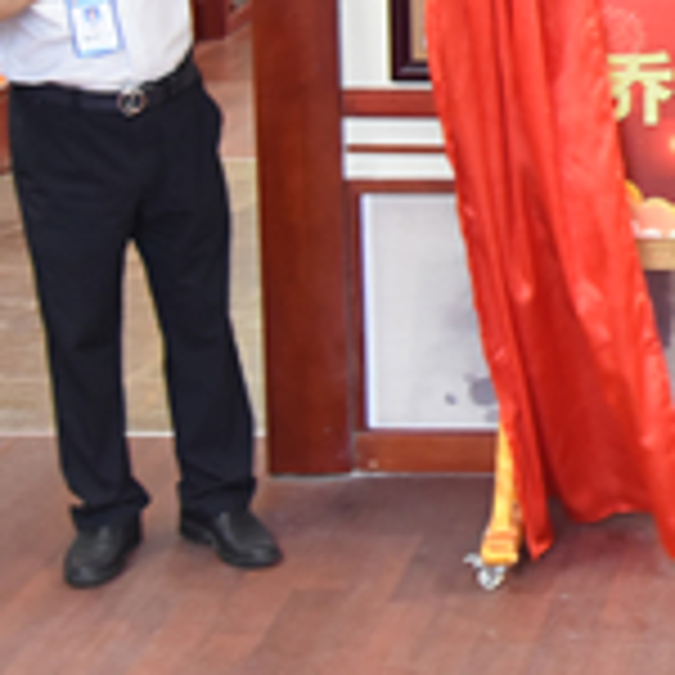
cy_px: 22
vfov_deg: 14.8
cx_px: 918
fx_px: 2559
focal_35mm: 116
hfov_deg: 14.3
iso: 2500
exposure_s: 1/30
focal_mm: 32
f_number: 6.3
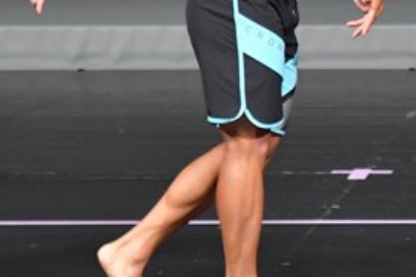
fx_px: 11392
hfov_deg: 2.1
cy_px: -31
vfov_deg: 1.4
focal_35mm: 987
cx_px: 564
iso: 5000
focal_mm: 230
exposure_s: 1/400
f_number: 5.6
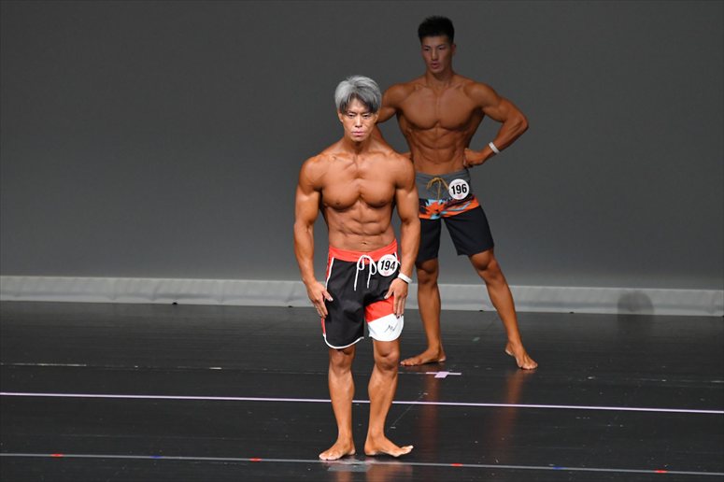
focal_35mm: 315
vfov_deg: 4.4
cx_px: 362
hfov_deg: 6.5
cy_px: 241
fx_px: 6332
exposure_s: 1/400
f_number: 5.6
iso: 4000
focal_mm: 210
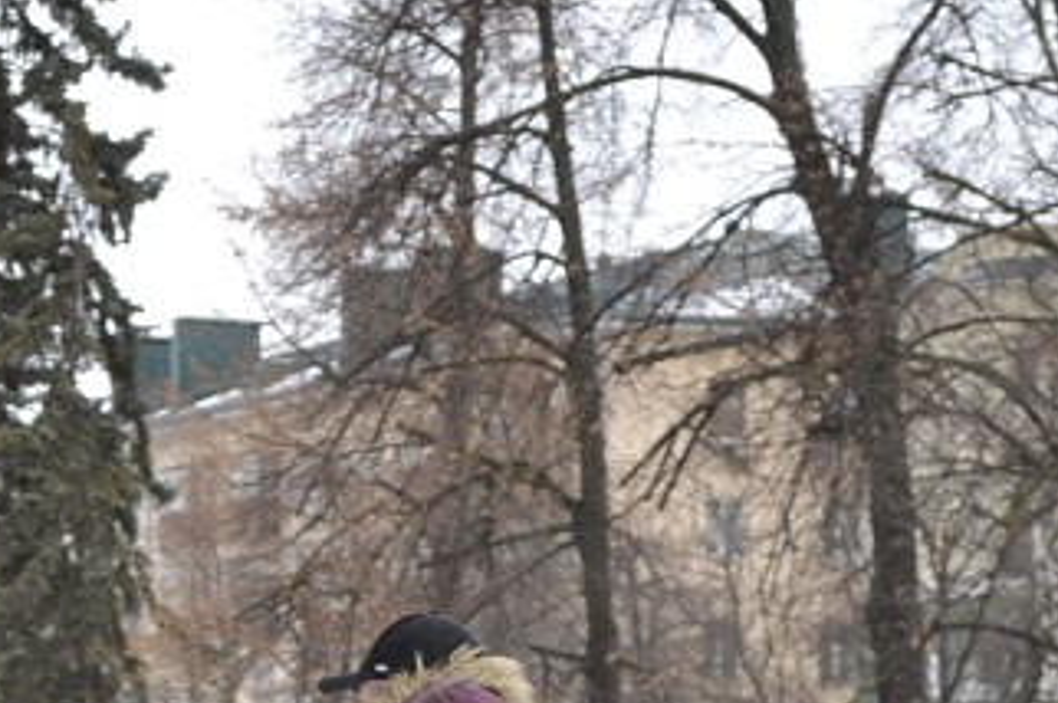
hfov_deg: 8.0
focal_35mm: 257
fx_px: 7532
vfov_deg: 5.3
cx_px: -243
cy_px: 1035
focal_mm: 55
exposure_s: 1/125
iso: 320
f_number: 5.6
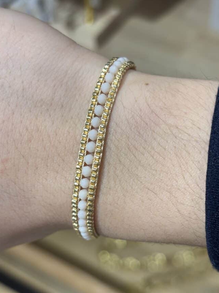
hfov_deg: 23.6
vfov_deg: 31.1
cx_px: 123
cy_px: 173
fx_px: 523
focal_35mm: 62
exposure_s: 1/100
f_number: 1.6
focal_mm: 5.96
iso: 40
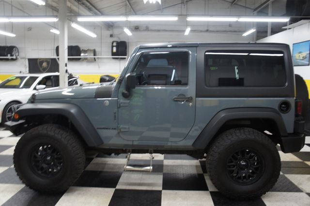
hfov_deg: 62.0
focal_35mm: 30
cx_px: 155
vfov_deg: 43.6
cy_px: 103
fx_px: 258
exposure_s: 1/30
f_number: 4
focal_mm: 20
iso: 400
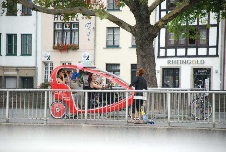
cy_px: 76
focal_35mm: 188
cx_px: 113
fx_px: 1179
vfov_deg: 7.4
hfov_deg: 10.9
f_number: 5.6
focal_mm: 125
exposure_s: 1/320
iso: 800
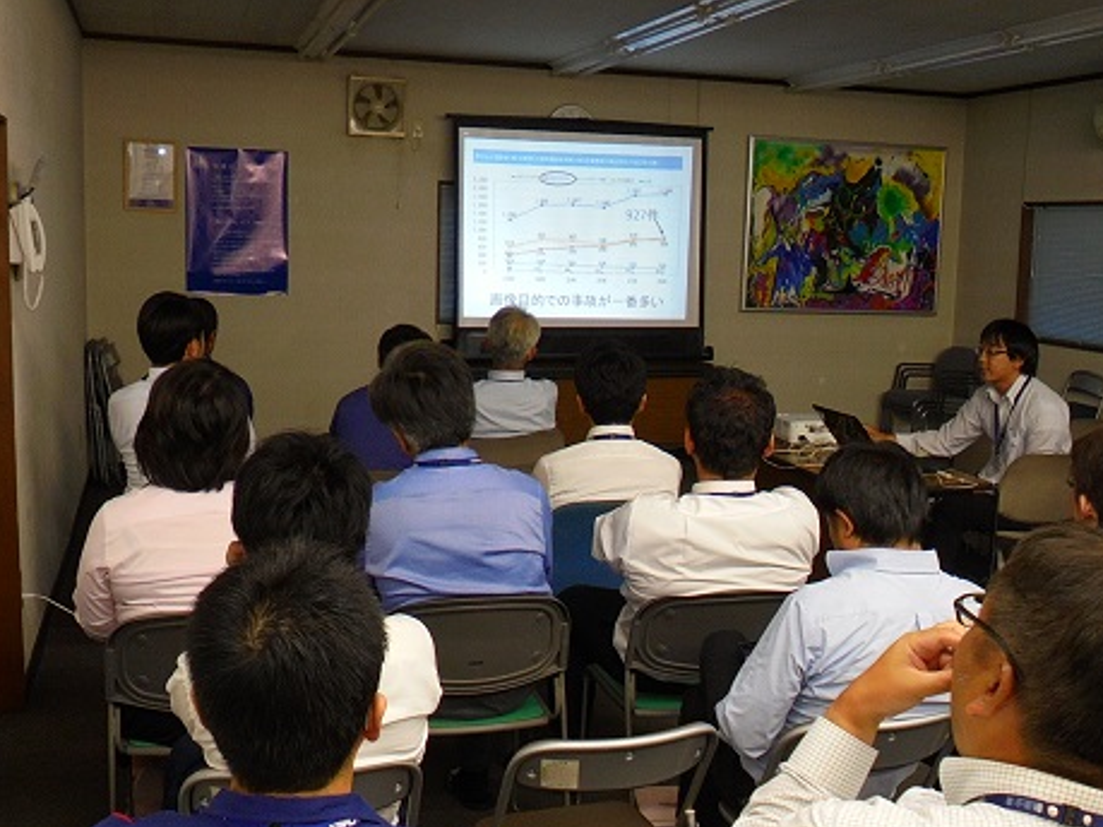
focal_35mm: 43
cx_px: 607
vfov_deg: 33.6
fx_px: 1370
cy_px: 446
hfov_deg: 43.8
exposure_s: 1/40
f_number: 4.2
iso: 400
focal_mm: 6.9
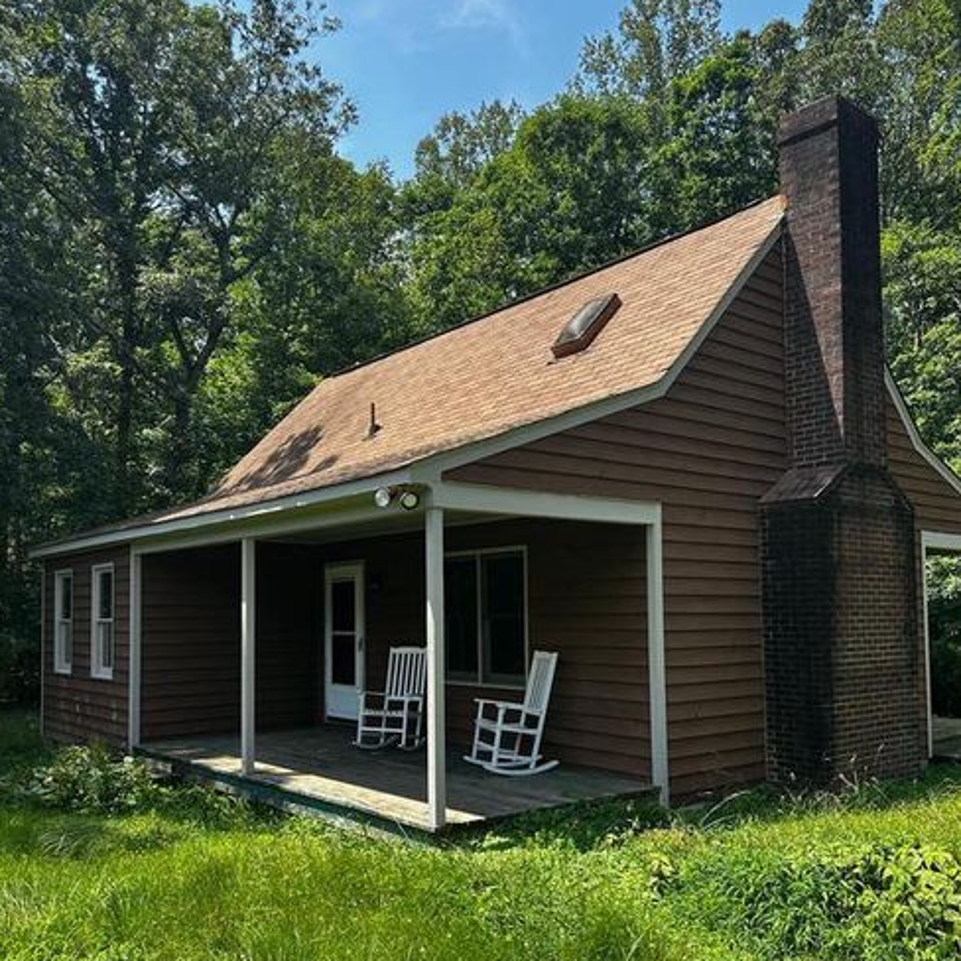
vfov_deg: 55.3
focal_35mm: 29
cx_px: 471
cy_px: 570
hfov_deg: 55.6
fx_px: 911
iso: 80
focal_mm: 6.86
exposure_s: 1/1812
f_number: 1.78
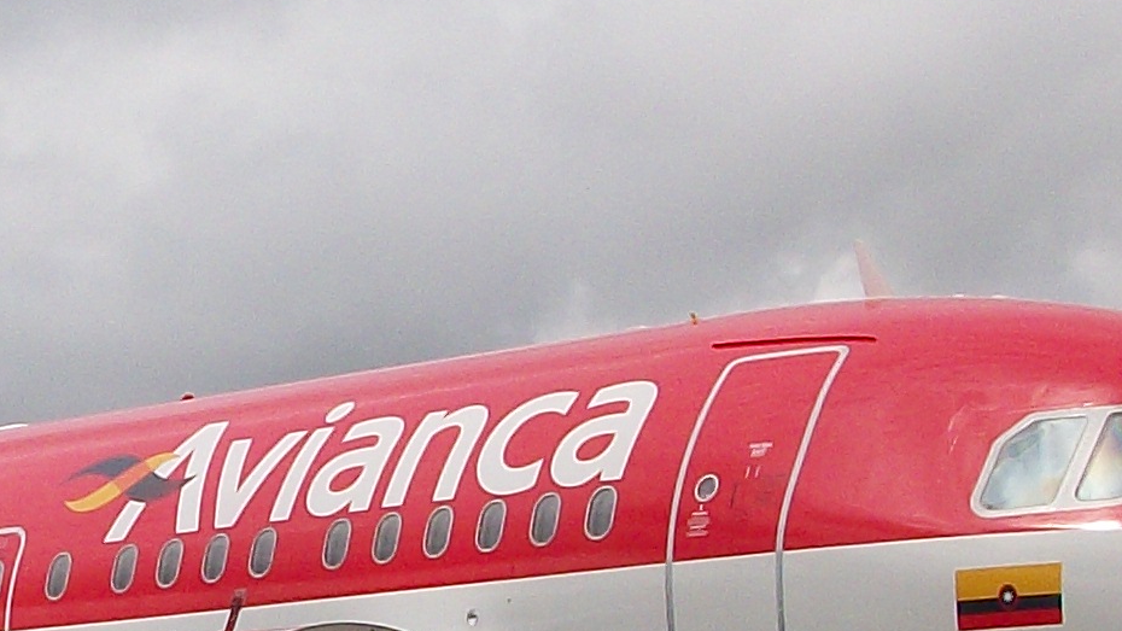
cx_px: -239
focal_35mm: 164
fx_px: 4879
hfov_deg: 12.8
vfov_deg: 7.3
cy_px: 788
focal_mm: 6.3
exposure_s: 1/320
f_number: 8.8
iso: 80
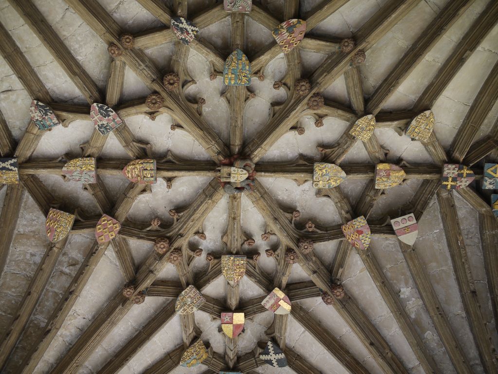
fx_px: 403
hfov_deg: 63.4
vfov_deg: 49.7
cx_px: 249
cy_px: 187
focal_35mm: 28
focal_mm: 14
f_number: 3.5
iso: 100
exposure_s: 1/50
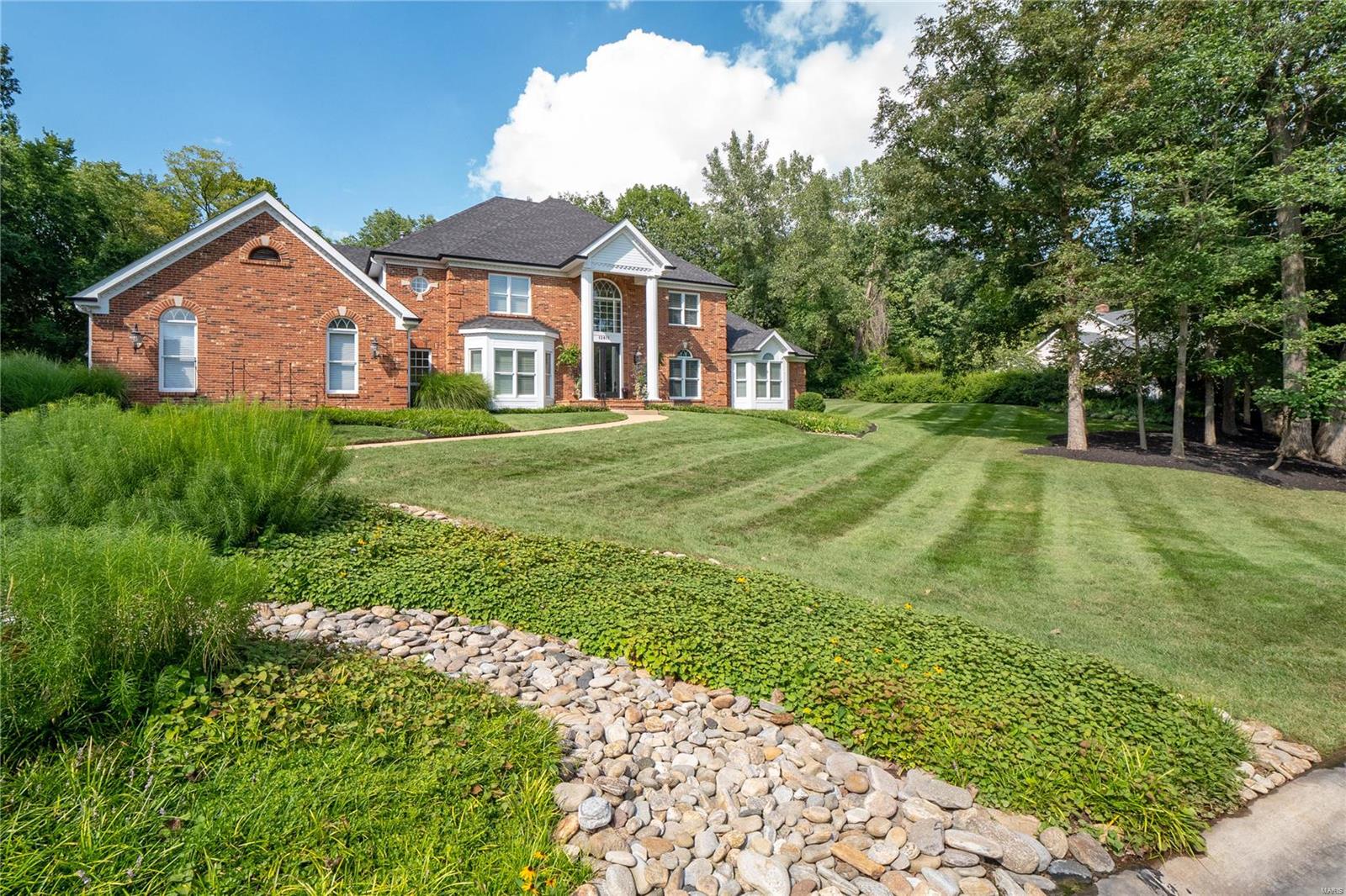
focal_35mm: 16
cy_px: 448
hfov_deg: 96.7
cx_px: 673
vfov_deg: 73.7
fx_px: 598
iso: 400
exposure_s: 1/500
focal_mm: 8
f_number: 7.1
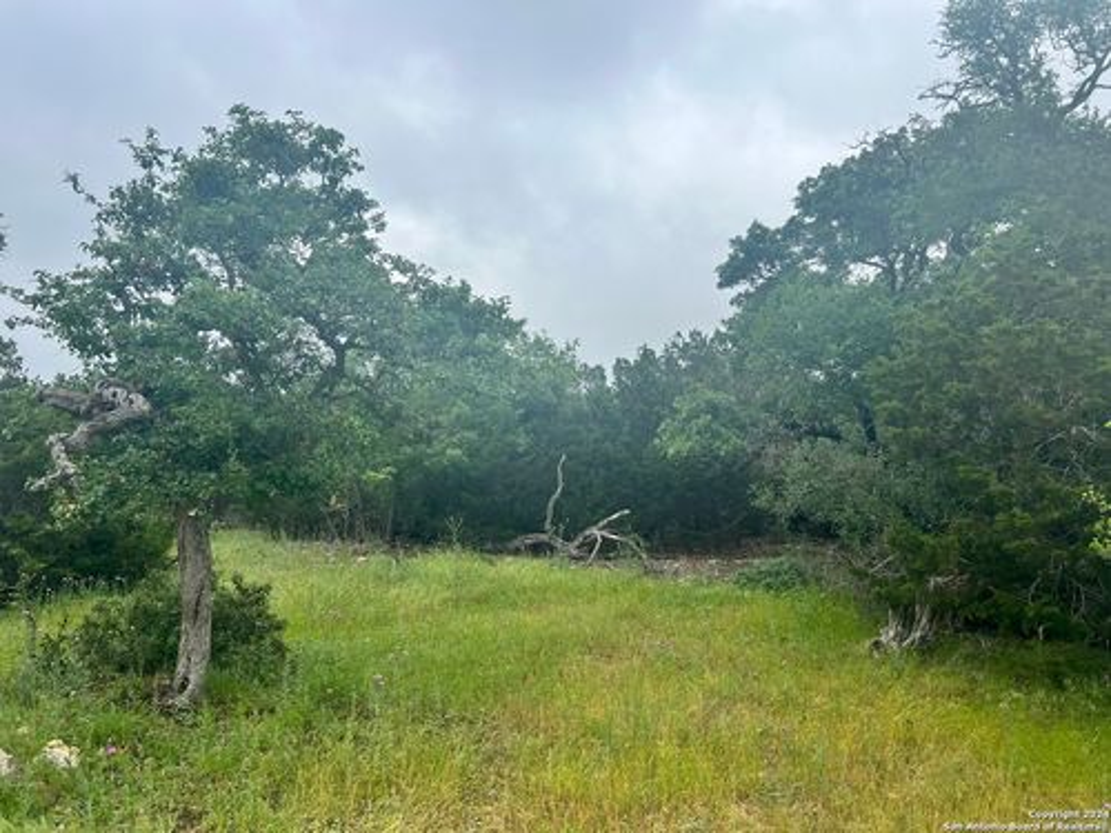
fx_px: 834
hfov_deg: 67.3
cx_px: 556
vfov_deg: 53.1
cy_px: 416
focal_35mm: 26
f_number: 1.5
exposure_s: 1/2123
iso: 50
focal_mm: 5.7
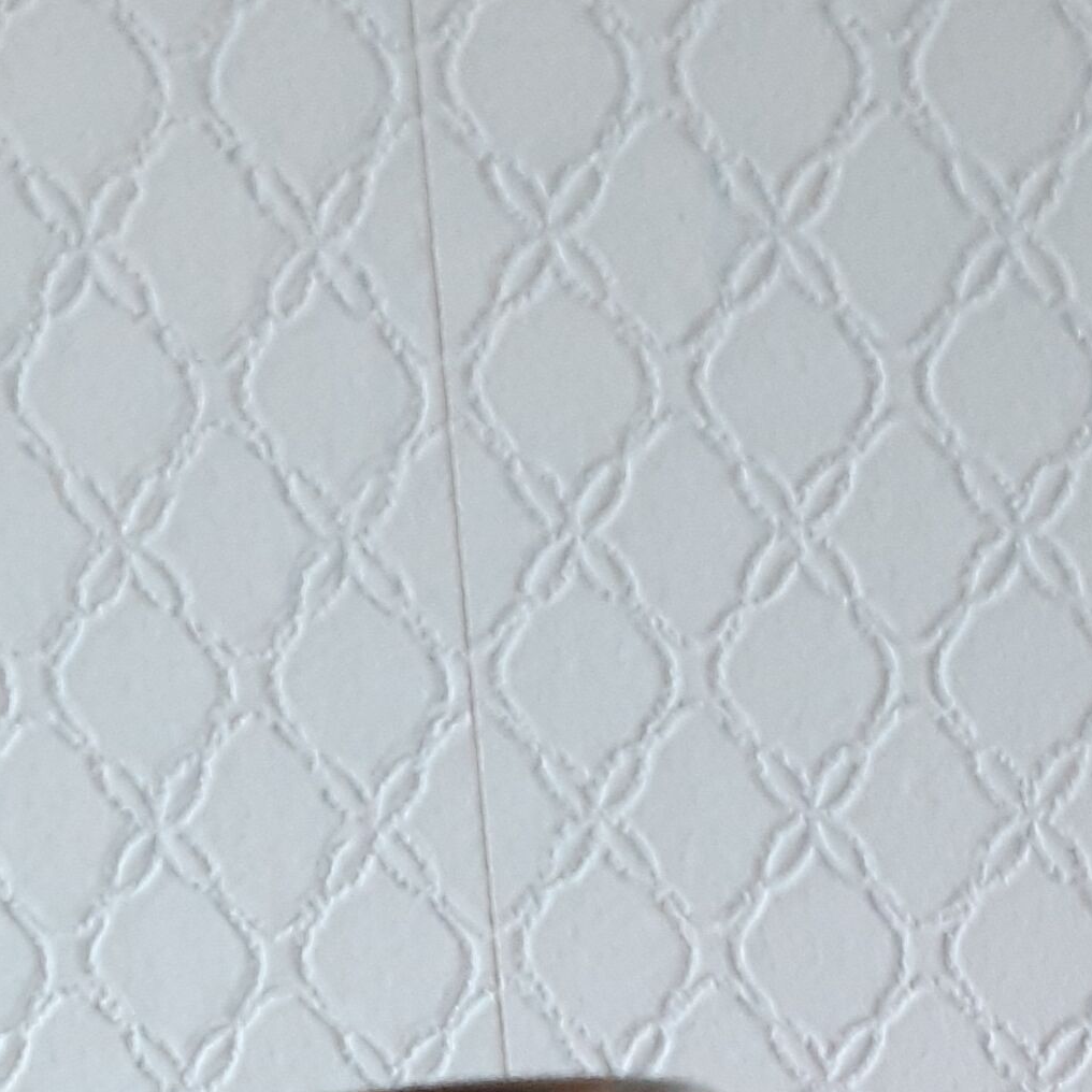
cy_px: 1978
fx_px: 3462
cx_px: 1368
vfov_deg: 15.4
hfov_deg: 17.0
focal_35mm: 97
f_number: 1.9
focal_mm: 3.6
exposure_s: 1/30
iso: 200
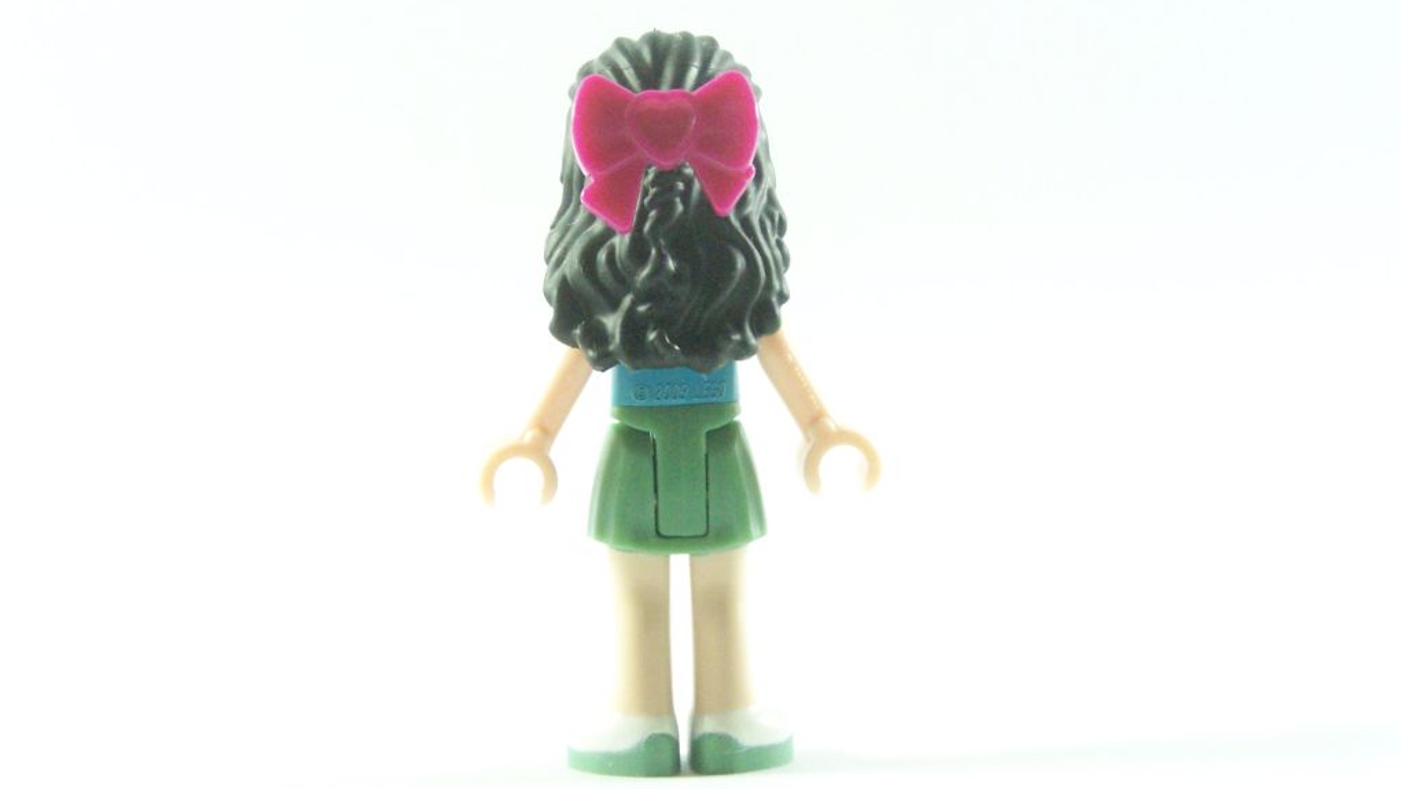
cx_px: 702
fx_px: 3047
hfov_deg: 25.9
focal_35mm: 82
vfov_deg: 14.7
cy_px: 401
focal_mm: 12.4
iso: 400
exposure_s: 1/60
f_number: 4
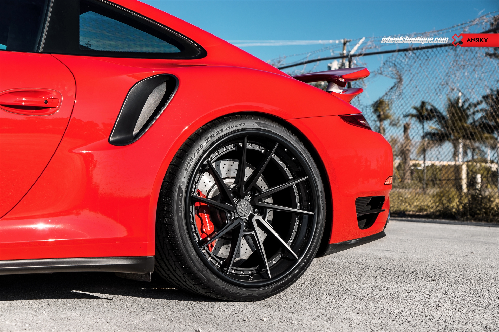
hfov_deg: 32.4
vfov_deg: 21.9
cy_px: 166
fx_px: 859
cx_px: 250
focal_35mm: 62
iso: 80
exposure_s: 1/160
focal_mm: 62
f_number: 6.3
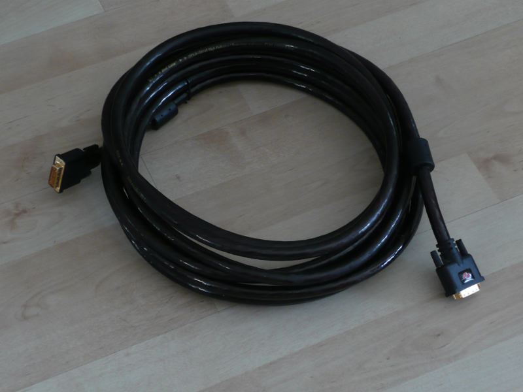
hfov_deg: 23.3
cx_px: 262
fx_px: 1269
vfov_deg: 17.6
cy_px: 196
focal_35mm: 84
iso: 200
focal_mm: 13.7
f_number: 4.7
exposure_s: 1/30
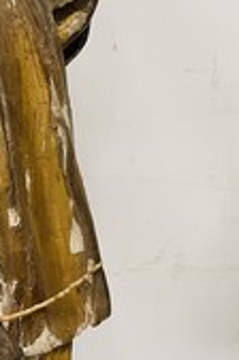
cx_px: -73
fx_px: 770
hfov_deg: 16.6
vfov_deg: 23.5
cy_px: 458
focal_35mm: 77
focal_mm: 4.25
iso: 160
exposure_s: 1/60
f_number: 1.8
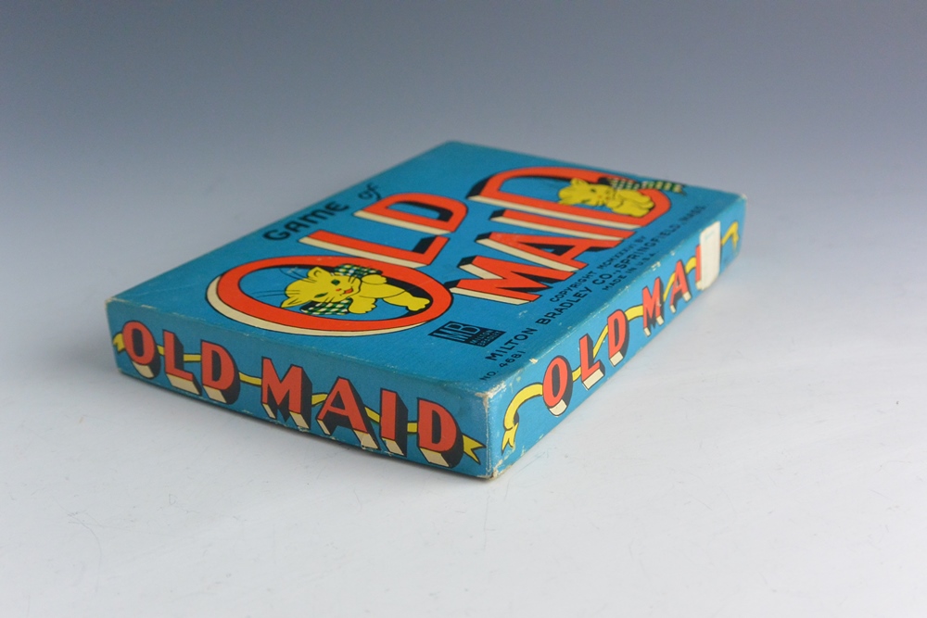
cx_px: 464
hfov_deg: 44.5
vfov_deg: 30.5
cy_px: 309
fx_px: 1133
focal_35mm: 44
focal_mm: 16.3
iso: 720
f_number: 4.2
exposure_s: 1/60
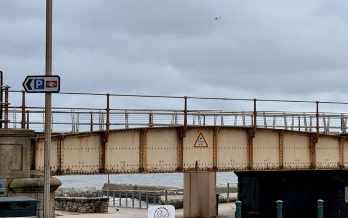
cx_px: 254
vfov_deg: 15.6
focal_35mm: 84
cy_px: 96
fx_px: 797
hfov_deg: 24.4
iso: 64
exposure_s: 1/8772
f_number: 1.78
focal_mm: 6.76
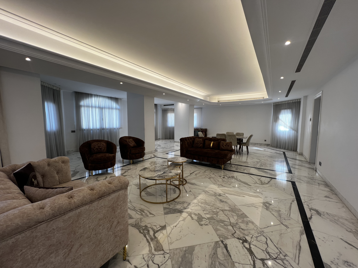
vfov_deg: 89.9
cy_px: 134
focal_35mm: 13
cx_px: 179
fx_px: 134
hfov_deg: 106.2
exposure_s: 1/100
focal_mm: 1.57
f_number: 1.8
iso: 50
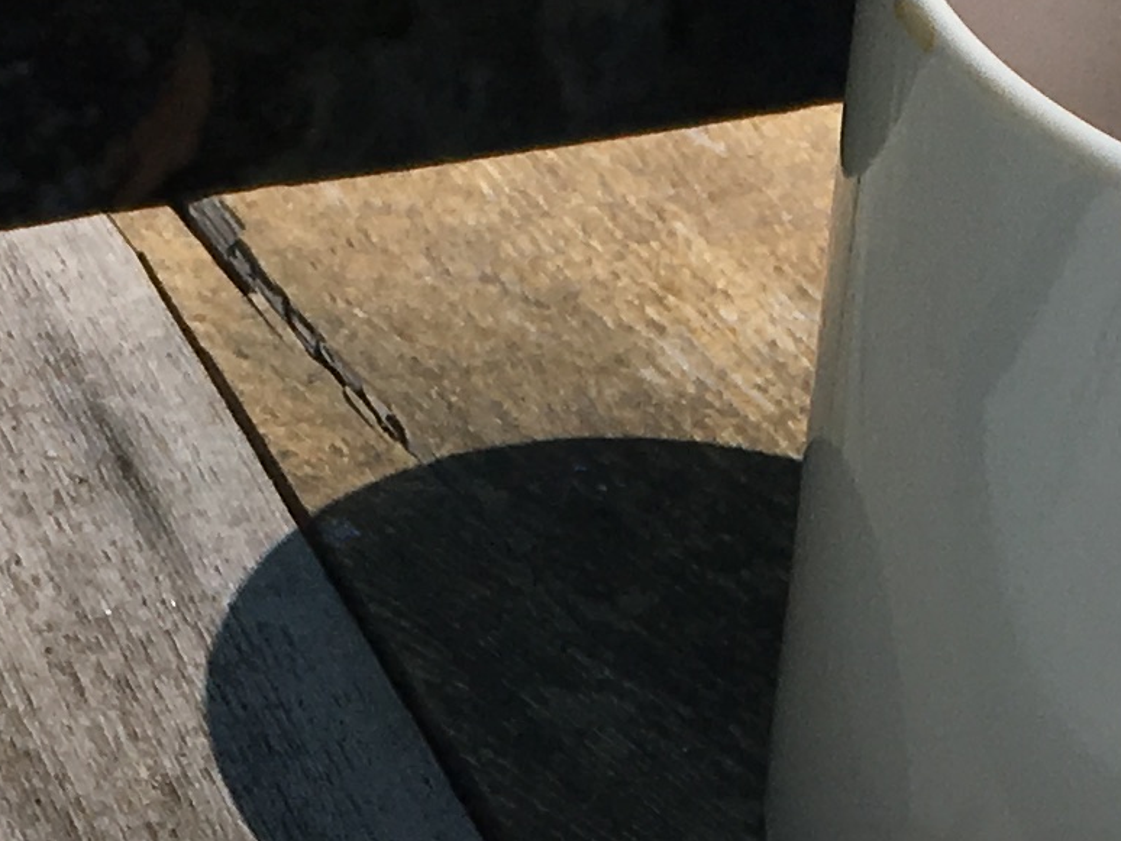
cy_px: 1572
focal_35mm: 151
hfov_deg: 13.0
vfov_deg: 9.3
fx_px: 4891
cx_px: 791
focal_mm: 4.15
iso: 25
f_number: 2.2
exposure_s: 1/1241
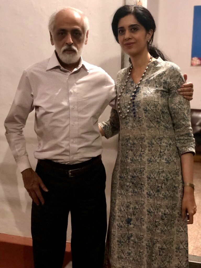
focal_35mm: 52
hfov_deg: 28.0
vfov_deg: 36.8
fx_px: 403
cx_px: 100
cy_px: 134
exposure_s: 1/9
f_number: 2.4
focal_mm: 6
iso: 160
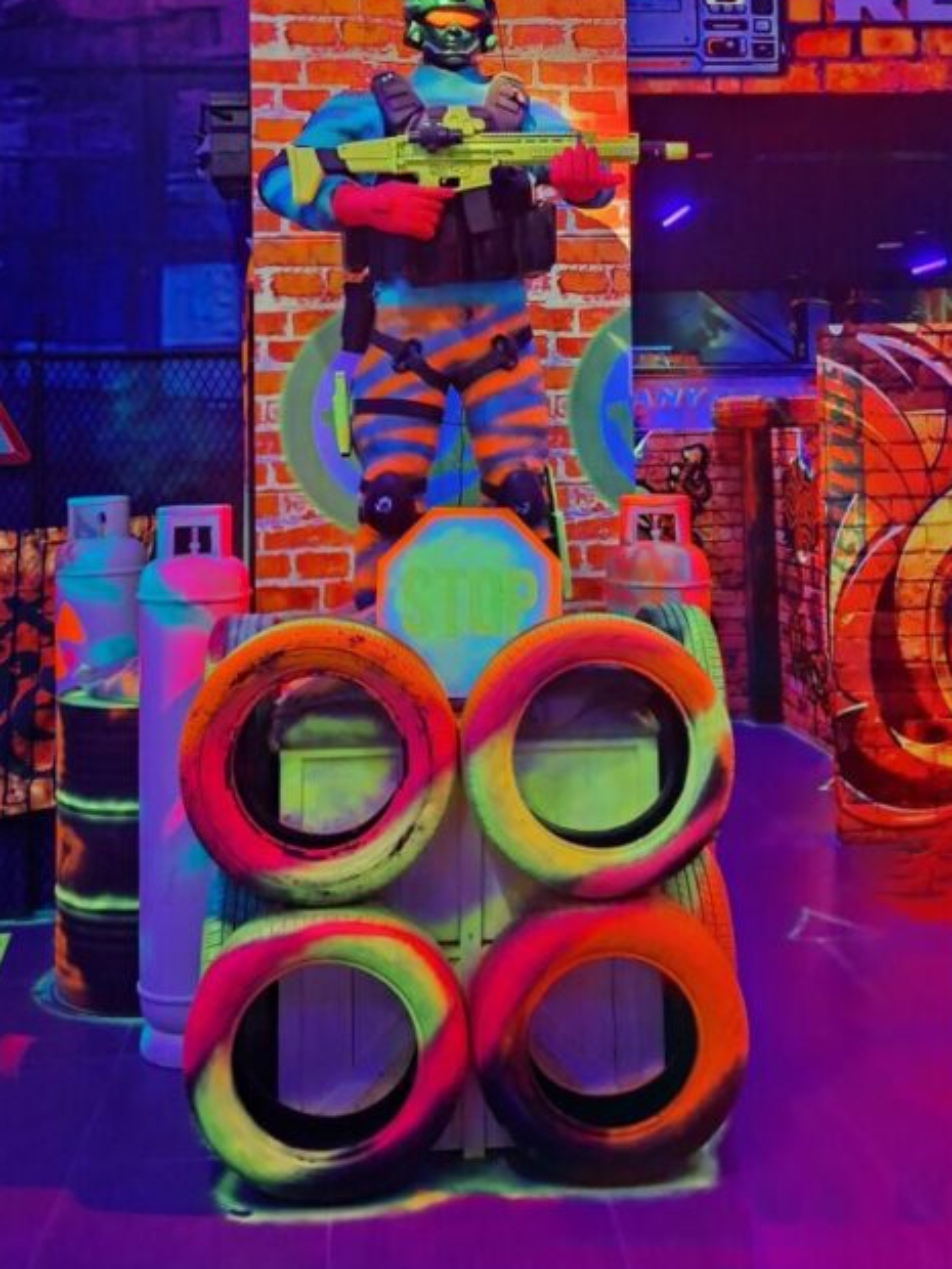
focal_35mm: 38
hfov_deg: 37.7
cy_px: 362
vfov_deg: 47.6
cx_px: 483
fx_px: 1393
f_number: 1.8
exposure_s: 1/20
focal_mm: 5.54
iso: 800
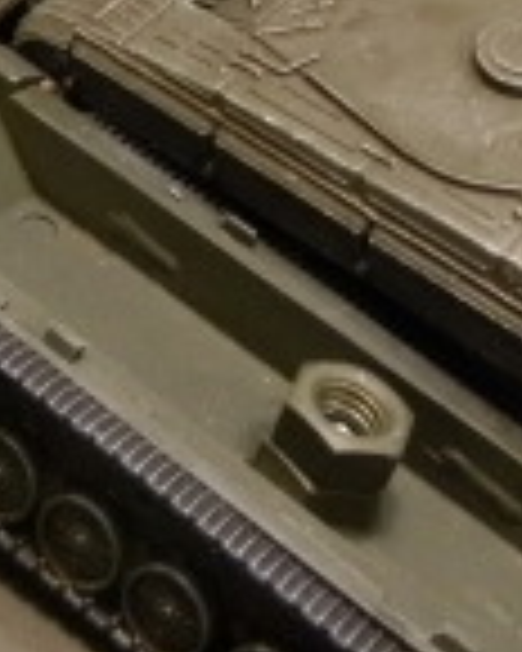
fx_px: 1950
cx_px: 180
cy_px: -112
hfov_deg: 15.2
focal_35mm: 101
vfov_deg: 18.1
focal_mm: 5
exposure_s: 1/40
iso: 400
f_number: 3.1
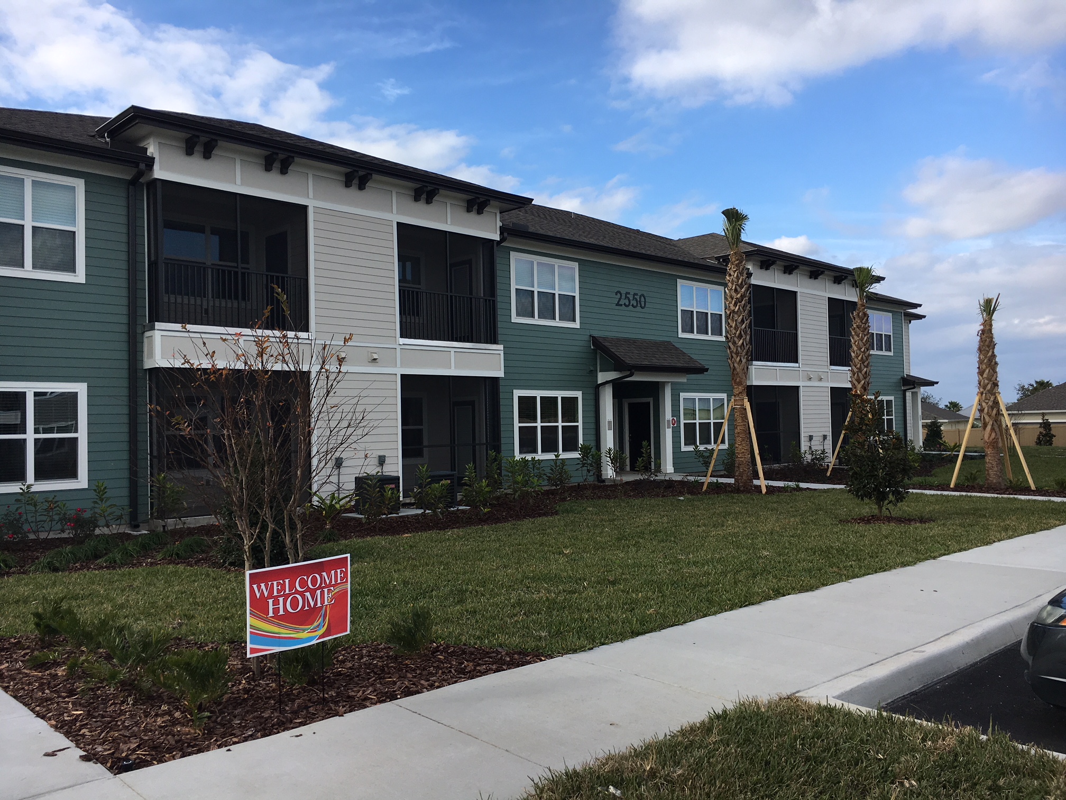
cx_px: 533
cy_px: 400
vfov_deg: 48.2
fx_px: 893
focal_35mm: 29
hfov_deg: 61.7
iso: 25
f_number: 2.2
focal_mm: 4.15
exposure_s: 1/950
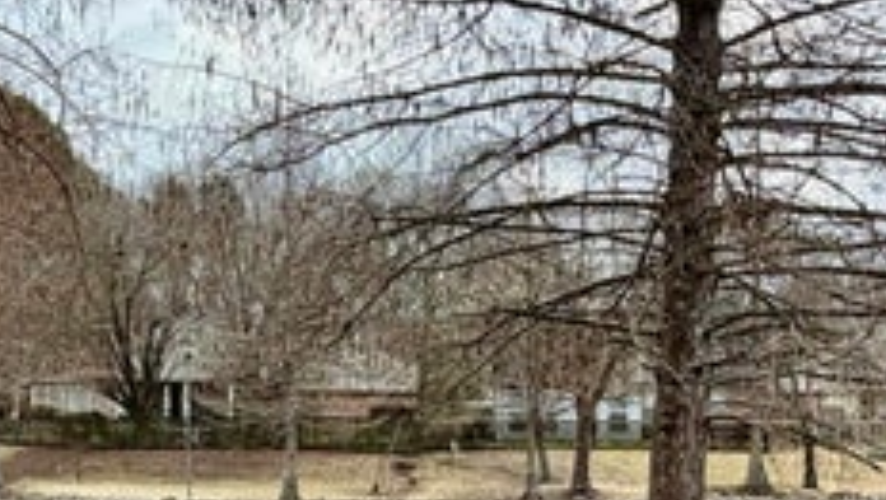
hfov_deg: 36.5
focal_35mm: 56
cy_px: 397
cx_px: 246
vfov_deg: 21.3
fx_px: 1317
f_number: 2.2
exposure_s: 1/625
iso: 40
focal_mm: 2.22
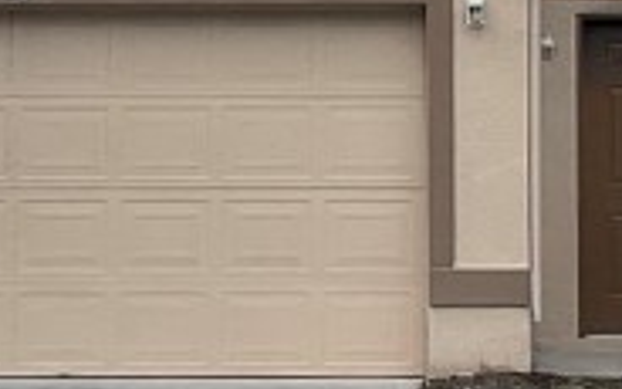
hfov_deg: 12.2
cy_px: -95
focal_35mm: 171
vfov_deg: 7.6
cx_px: 514
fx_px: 2899
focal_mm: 3
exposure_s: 1/2538
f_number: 1.8
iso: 16
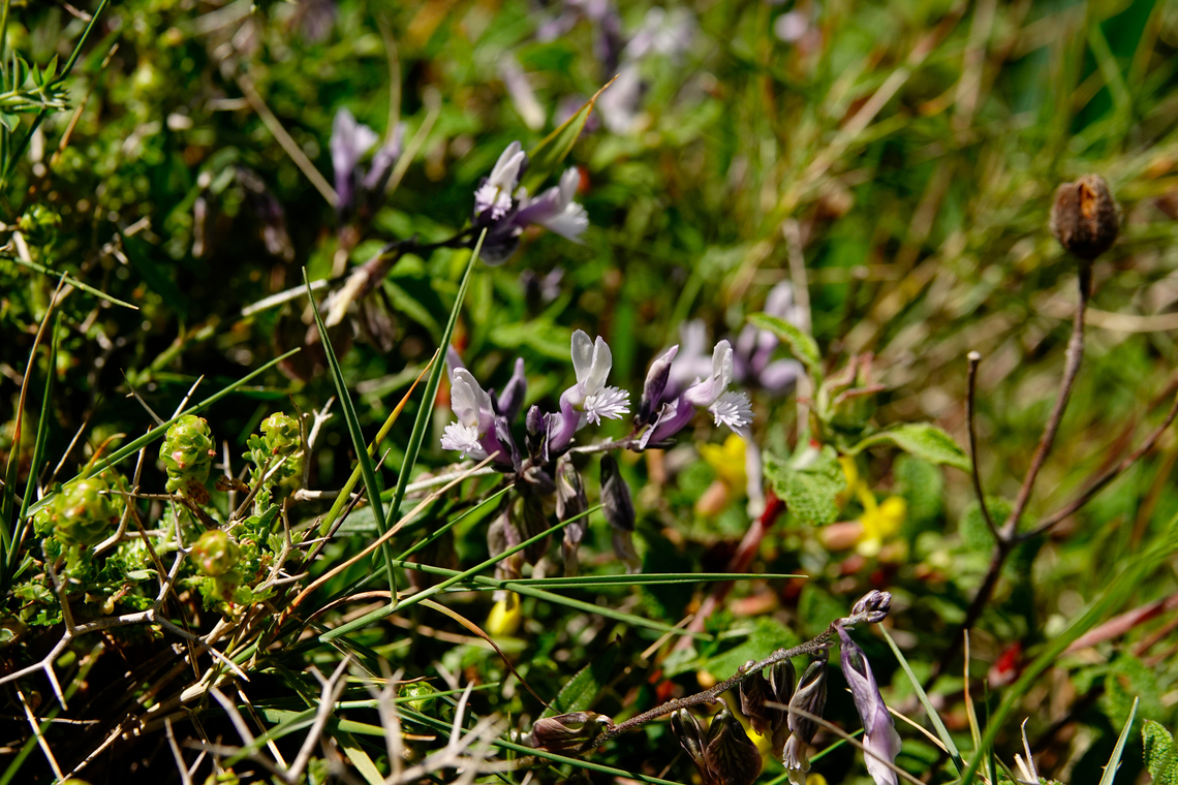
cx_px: 589
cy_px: 392
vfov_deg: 23.4
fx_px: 1898
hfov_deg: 34.5
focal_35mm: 58
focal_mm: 21.32
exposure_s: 1/800
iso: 100
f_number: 4
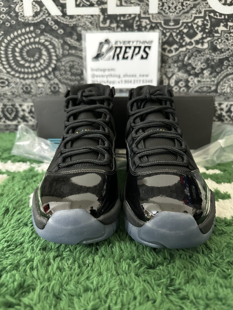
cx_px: 116
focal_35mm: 24
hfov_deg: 56.8
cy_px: 155
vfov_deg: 71.6
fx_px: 215
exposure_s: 1/40
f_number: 1.78
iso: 1000
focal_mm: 6.86
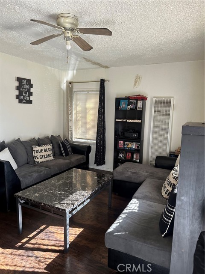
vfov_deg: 71.6
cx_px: 102
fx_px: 190
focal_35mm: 24
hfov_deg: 56.8
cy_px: 137
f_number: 1.78
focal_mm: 6.86
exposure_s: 1/91
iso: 250
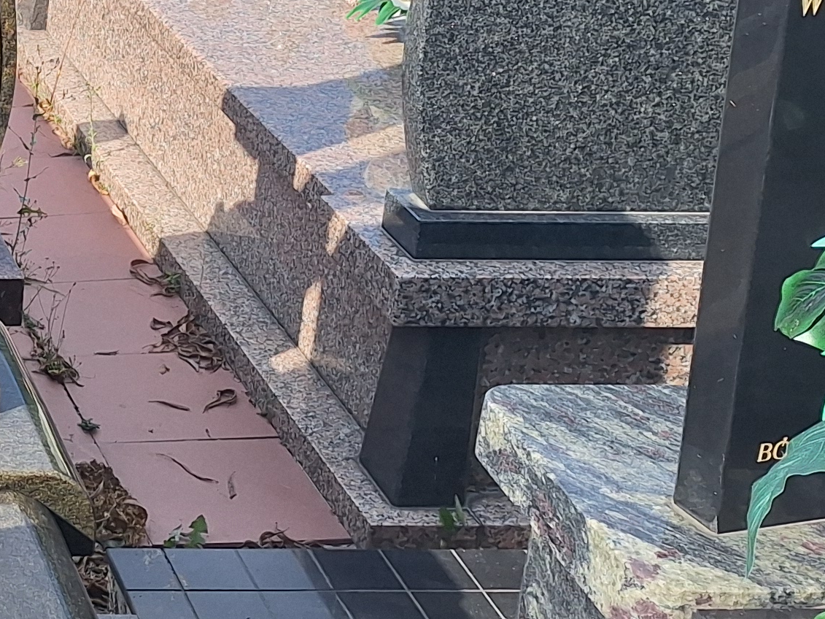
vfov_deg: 17.3
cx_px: -406
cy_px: -10
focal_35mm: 83
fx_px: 1978
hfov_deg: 20.3
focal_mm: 5.54
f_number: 1.8
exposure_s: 1/1802
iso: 40
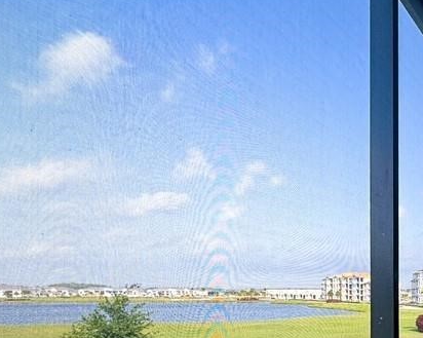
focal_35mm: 34
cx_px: 398
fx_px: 425
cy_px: 348
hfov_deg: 46.4
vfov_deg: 37.9
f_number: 2.2
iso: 40
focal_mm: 2.22
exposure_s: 1/460
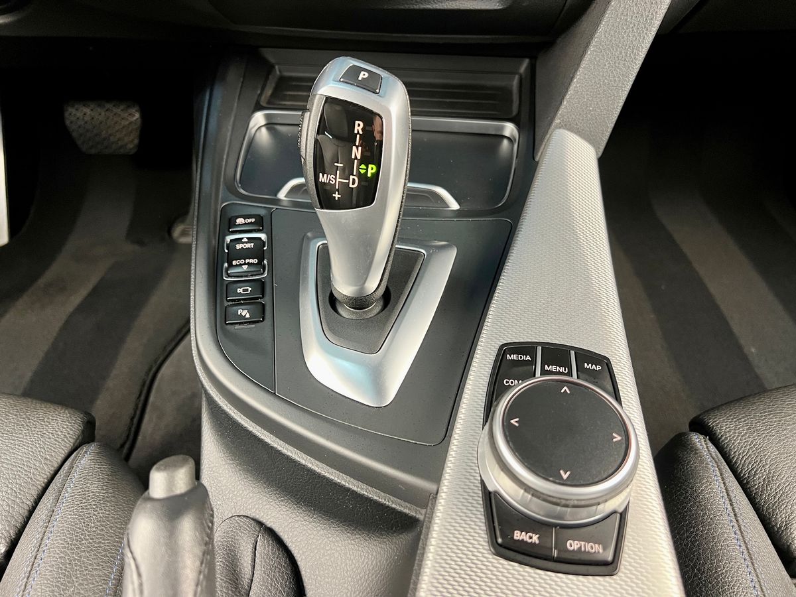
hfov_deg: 67.3
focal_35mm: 26
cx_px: 398
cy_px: 298
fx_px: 598
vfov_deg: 53.1
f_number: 1.5
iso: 320
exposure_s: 1/50
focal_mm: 5.7
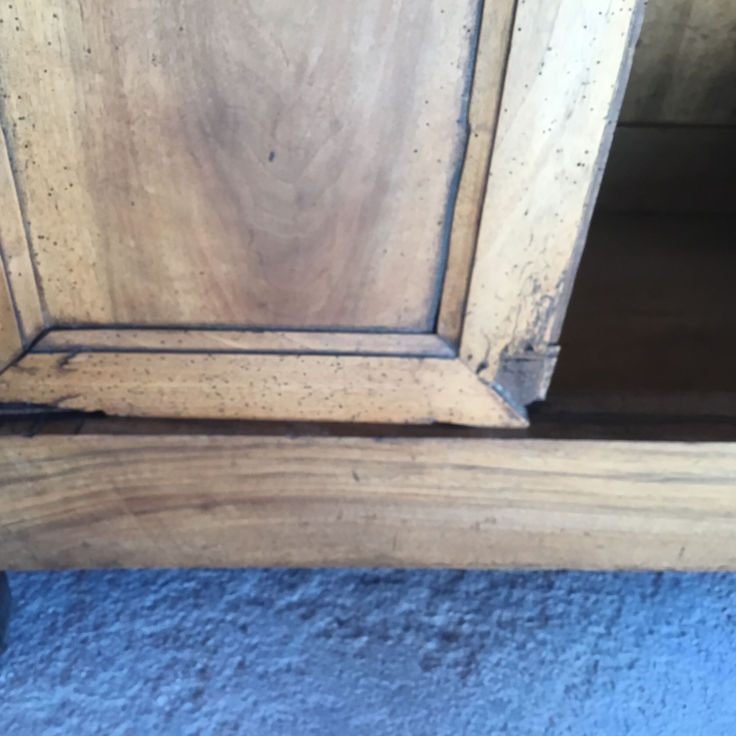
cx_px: 285
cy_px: 369
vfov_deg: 44.9
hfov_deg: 44.6
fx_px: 890
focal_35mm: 37
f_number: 2.4
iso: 32
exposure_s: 1/33
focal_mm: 3.3
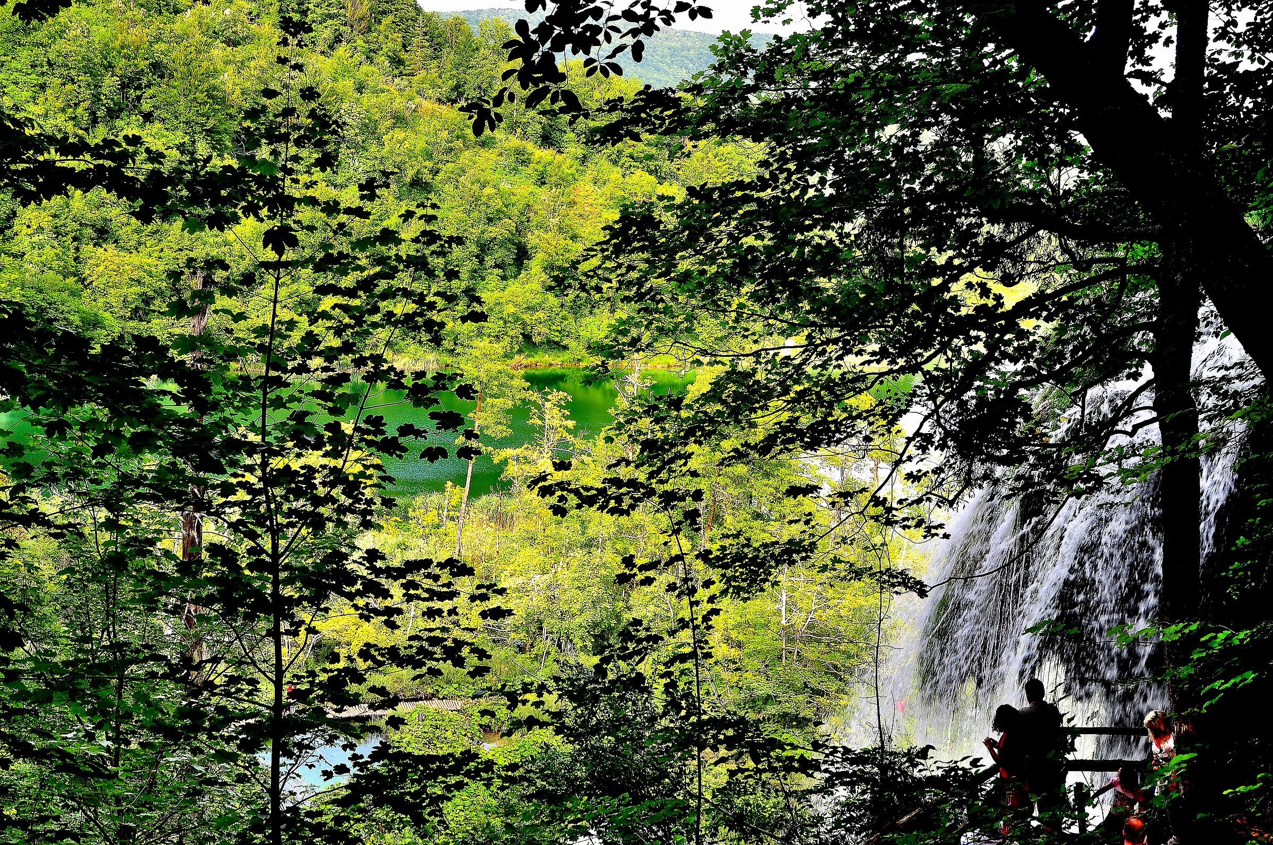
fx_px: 1483
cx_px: 636
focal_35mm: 42
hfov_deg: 46.4
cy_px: 422
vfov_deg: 31.8
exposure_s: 1/100
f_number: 6.3
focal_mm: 28
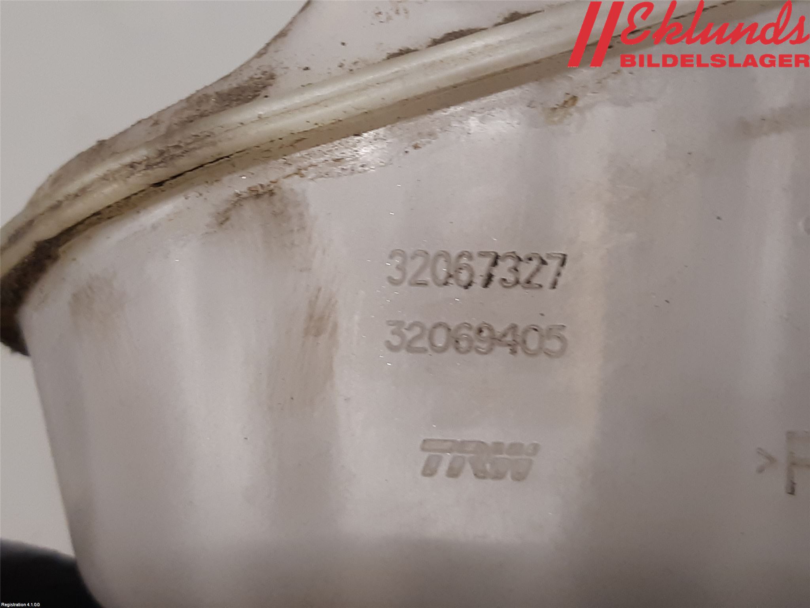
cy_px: 304
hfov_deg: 67.3
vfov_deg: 53.1
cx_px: 405
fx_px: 608
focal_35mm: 26
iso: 125
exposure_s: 1/50
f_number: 1.7
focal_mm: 3.93
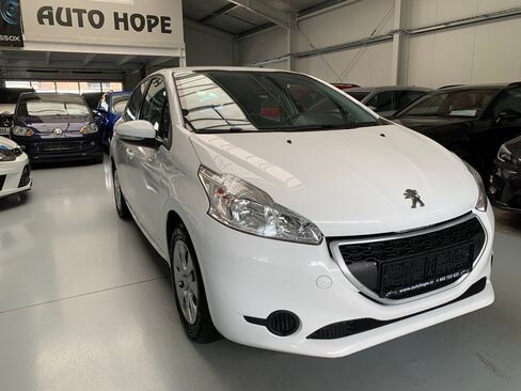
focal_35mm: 26
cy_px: 196
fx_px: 391
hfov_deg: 67.3
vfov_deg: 53.1
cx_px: 260
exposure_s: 1/122
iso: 32
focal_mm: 4.25
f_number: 1.8
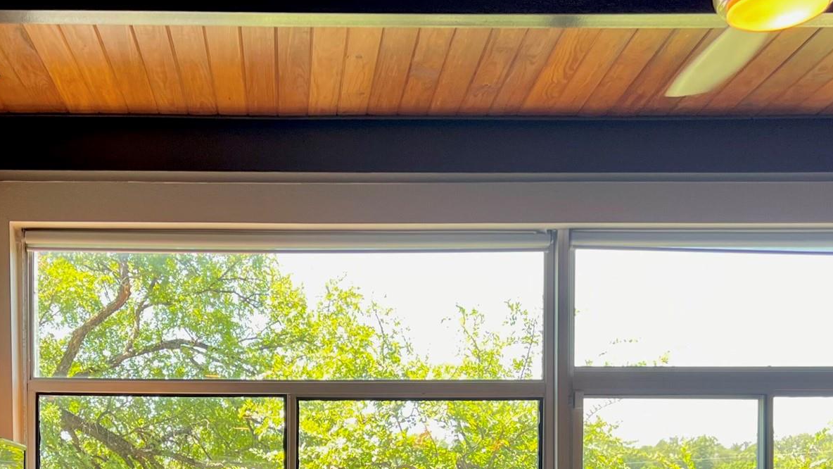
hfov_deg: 42.0
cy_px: 489
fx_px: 1082
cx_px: 364
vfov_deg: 23.2
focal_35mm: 49
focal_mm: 5.7
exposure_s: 1/120
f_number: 1.5
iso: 80
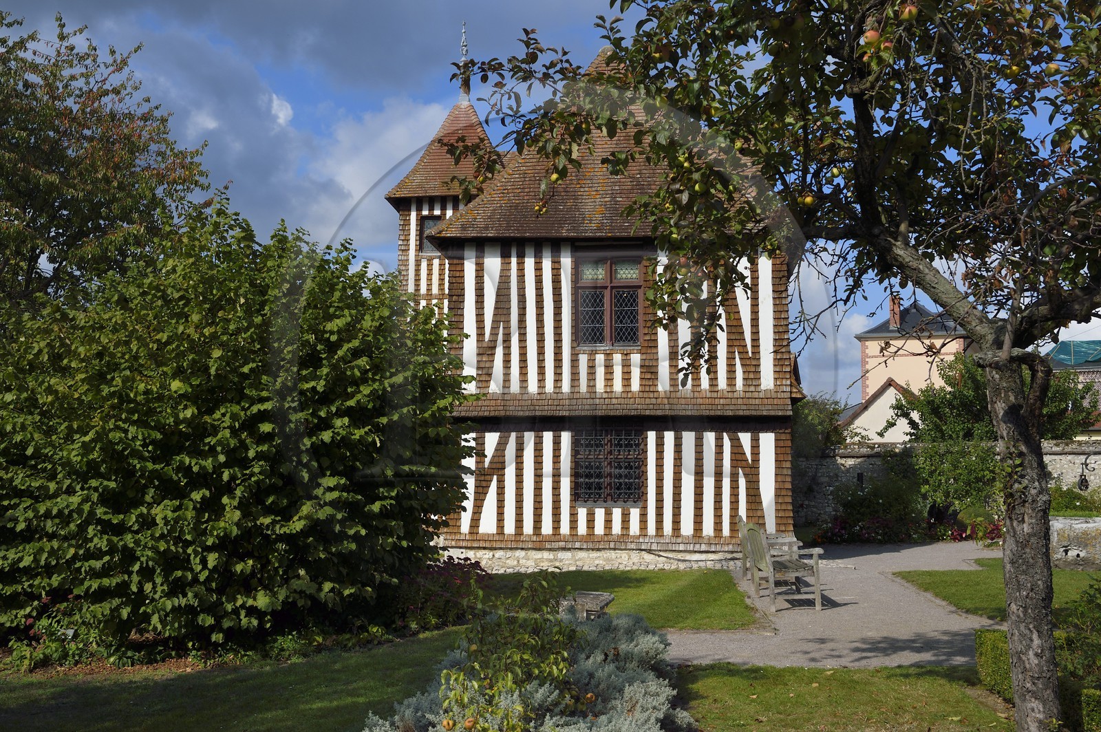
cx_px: 550
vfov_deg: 31.8
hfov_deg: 46.4
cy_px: 366
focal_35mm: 42
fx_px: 1283
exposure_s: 1/250
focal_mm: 42
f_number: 13
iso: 200
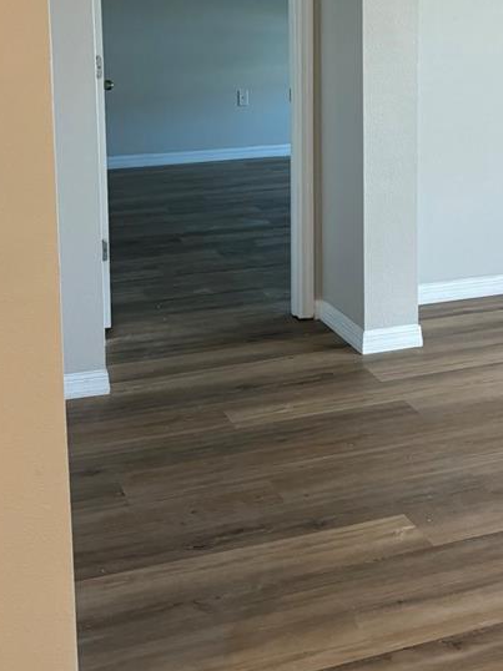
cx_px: 346
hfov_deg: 25.0
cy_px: 123
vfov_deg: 32.2
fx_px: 1125
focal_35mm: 58
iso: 200
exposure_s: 1/60
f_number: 1.6
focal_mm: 5.96
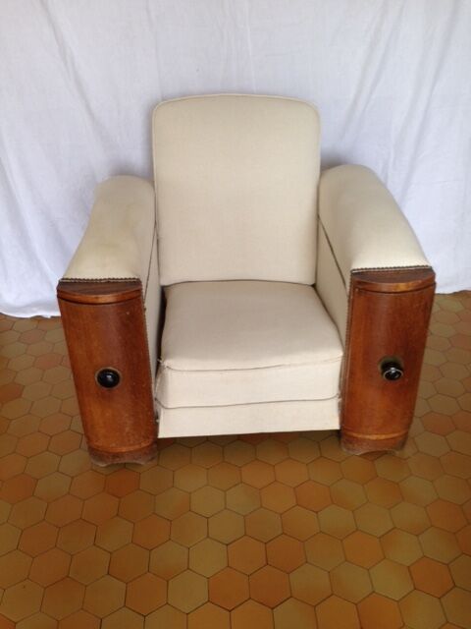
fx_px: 599
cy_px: 314
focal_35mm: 33
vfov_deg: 55.4
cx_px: 236
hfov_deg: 42.9
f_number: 2.4
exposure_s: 1/20
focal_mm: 4.12
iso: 50
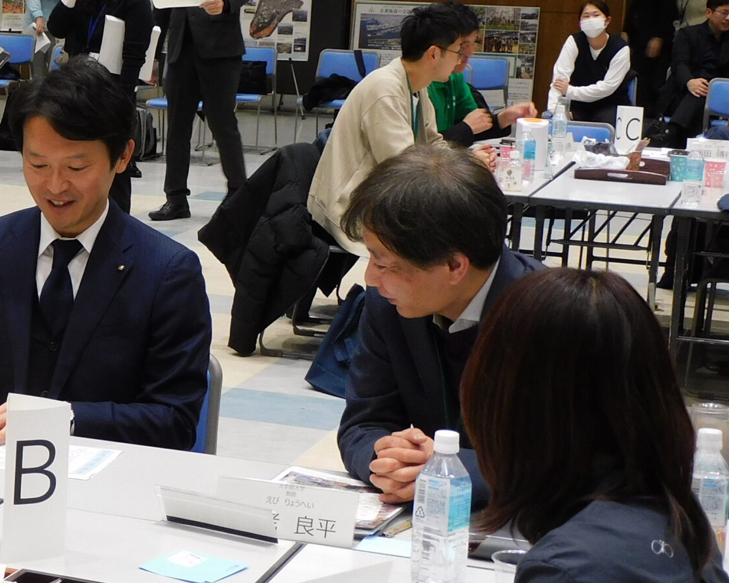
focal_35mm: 101
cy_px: 268
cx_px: -76
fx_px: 2180
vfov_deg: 15.2
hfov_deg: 18.3
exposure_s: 1/30
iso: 200
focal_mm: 8.1
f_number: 4
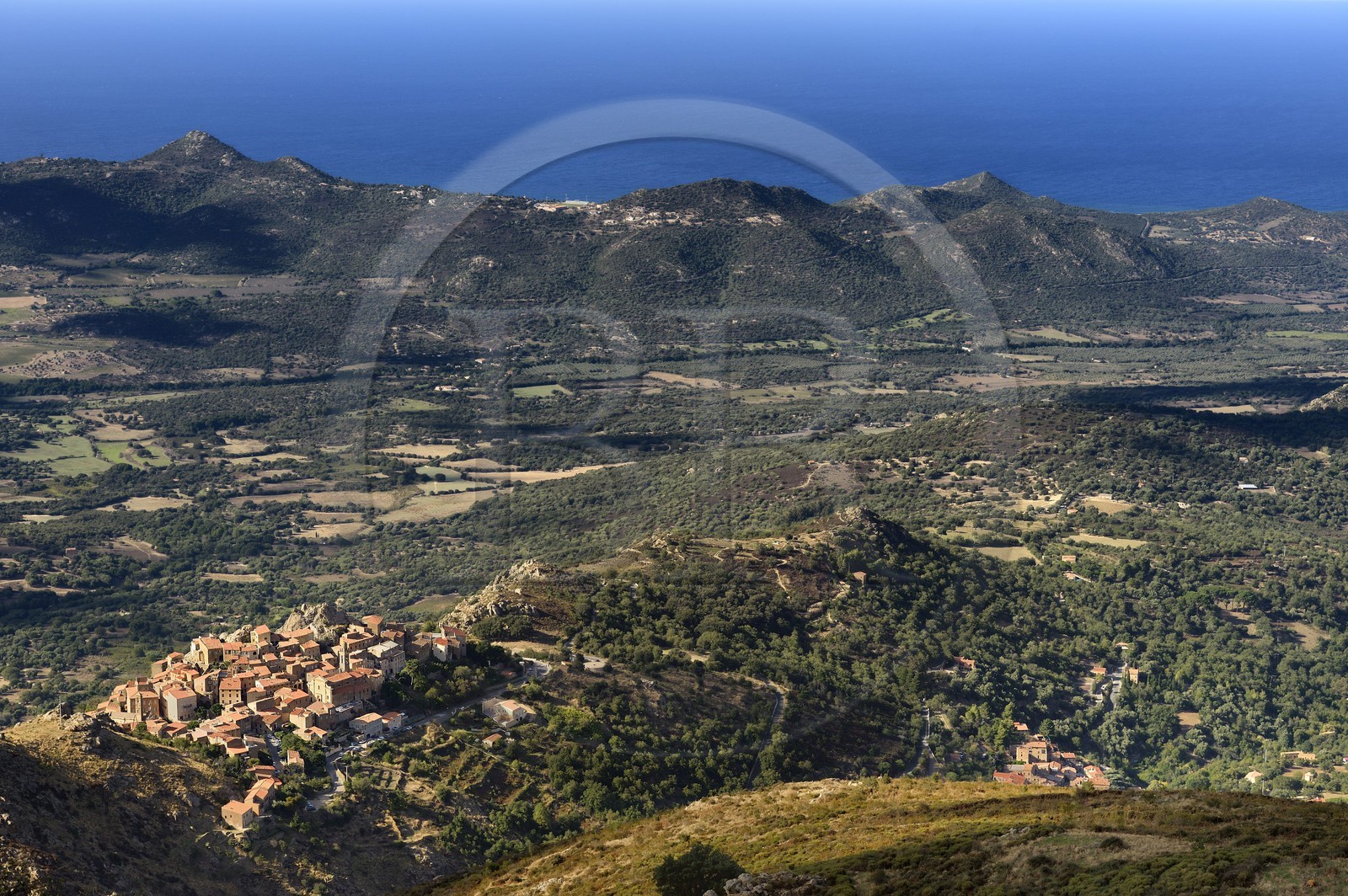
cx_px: 674
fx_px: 2619
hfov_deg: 28.9
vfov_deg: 19.4
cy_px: 448
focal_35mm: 70
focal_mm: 70
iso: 250
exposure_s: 1/500
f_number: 8
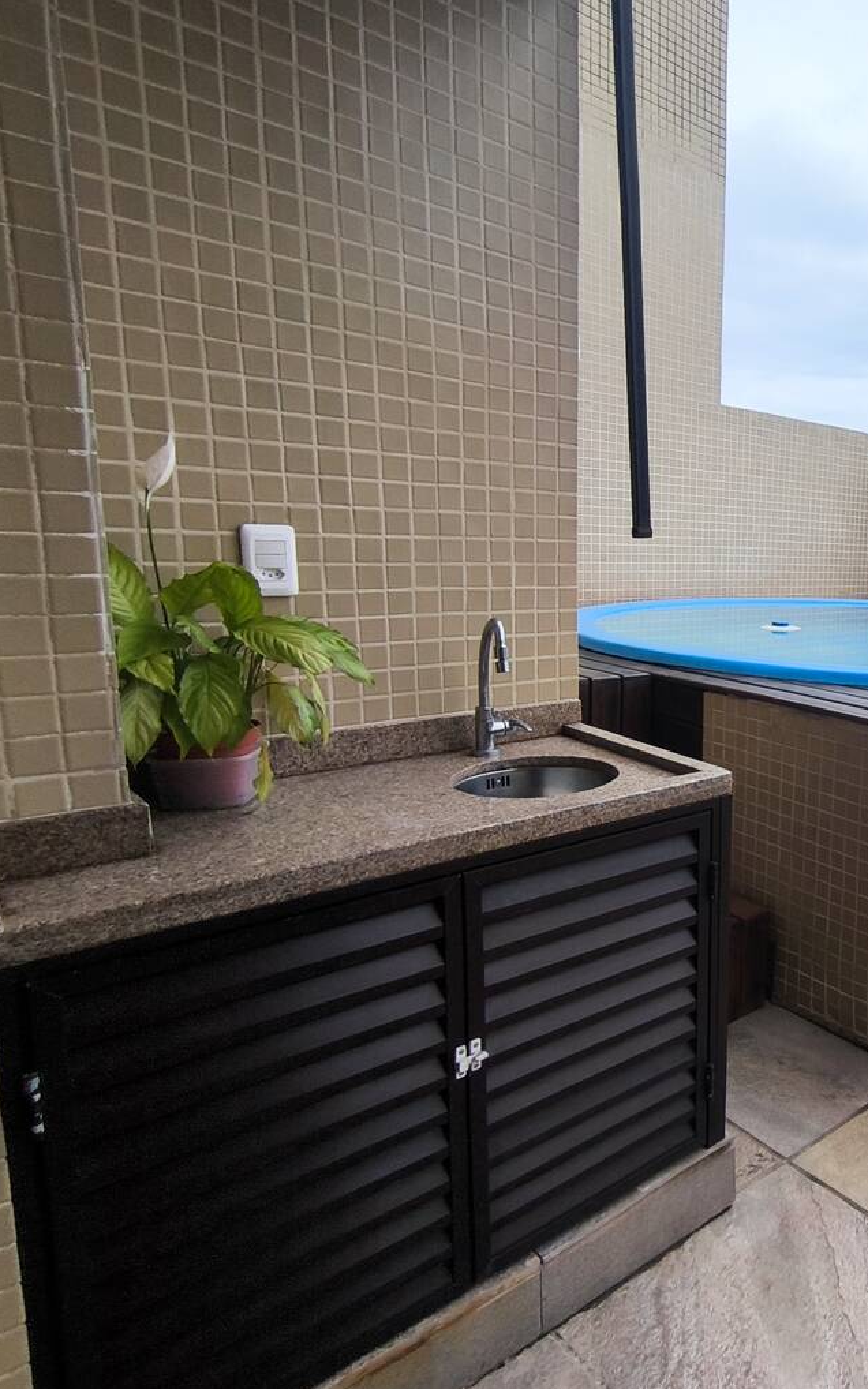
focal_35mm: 24
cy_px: 670
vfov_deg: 74.8
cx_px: 932
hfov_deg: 41.7
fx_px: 909
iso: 50
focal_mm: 1.65
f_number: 2.2
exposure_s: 1/675
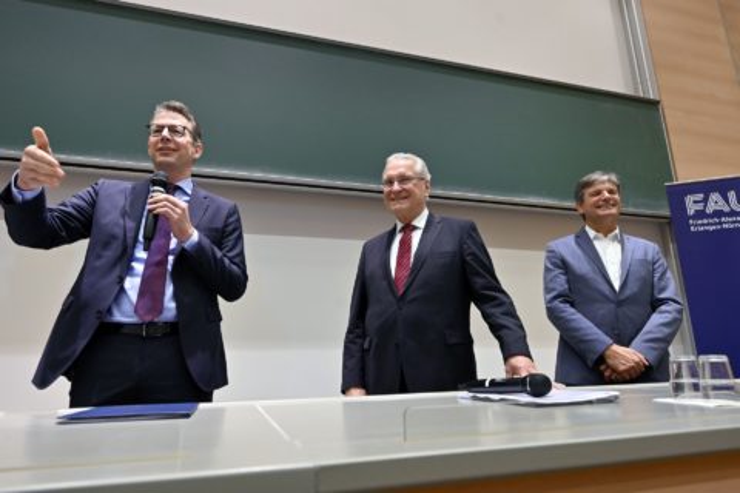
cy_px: 246
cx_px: 370
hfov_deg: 79.9
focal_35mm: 22
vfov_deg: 58.3
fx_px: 442
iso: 2000
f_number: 5
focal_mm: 21.5
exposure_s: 1/80
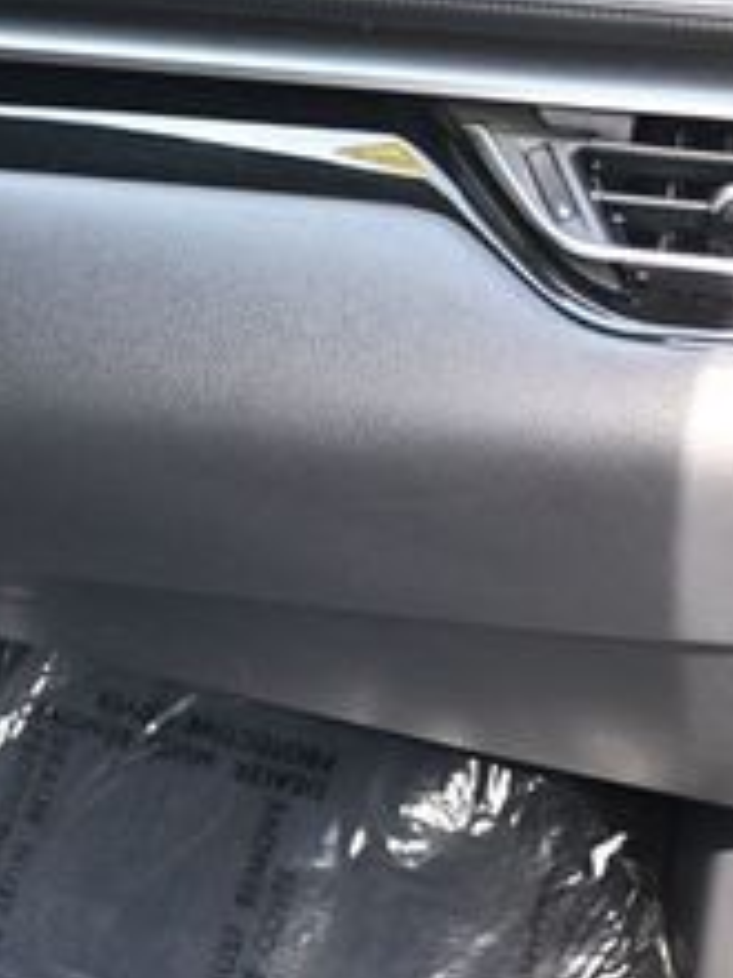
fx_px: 2307
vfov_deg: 23.9
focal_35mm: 82
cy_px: 467
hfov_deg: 16.6
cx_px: -333
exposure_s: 1/125
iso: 500
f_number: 3.8
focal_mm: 19.5
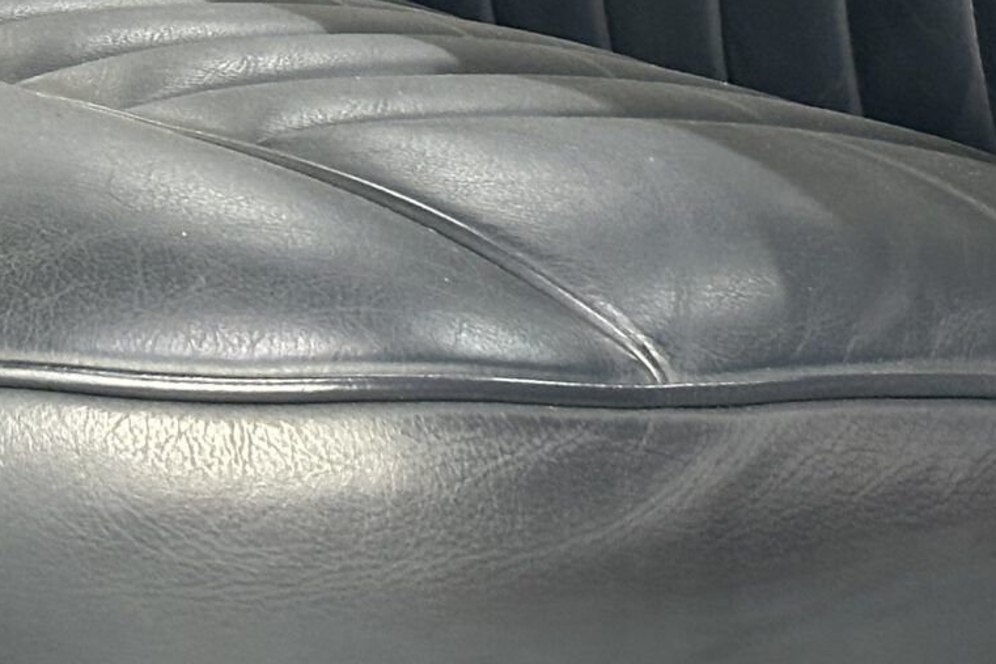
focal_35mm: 168
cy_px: -447
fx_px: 4647
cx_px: 288
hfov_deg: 12.2
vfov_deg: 7.9
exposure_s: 1/25
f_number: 1.78
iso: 500
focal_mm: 6.86
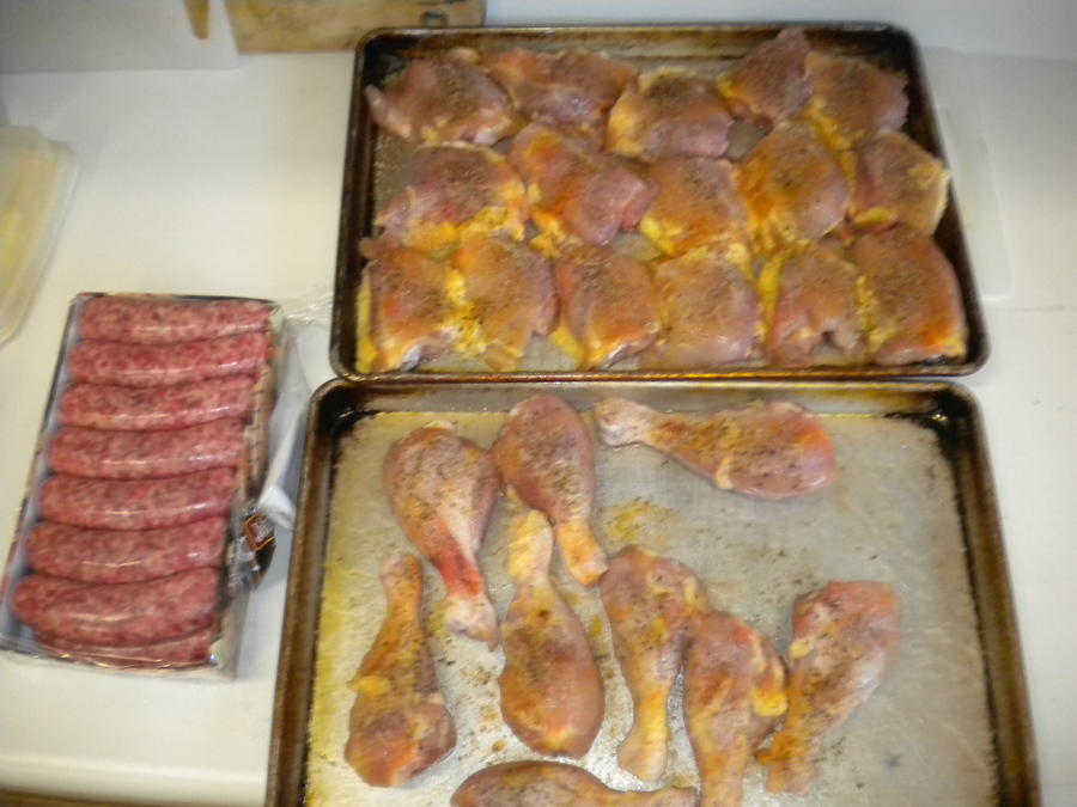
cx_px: 538
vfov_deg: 40.7
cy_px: 404
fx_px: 1089
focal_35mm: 35
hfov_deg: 52.6
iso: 400
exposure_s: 1/30
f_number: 3.1
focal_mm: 6.3
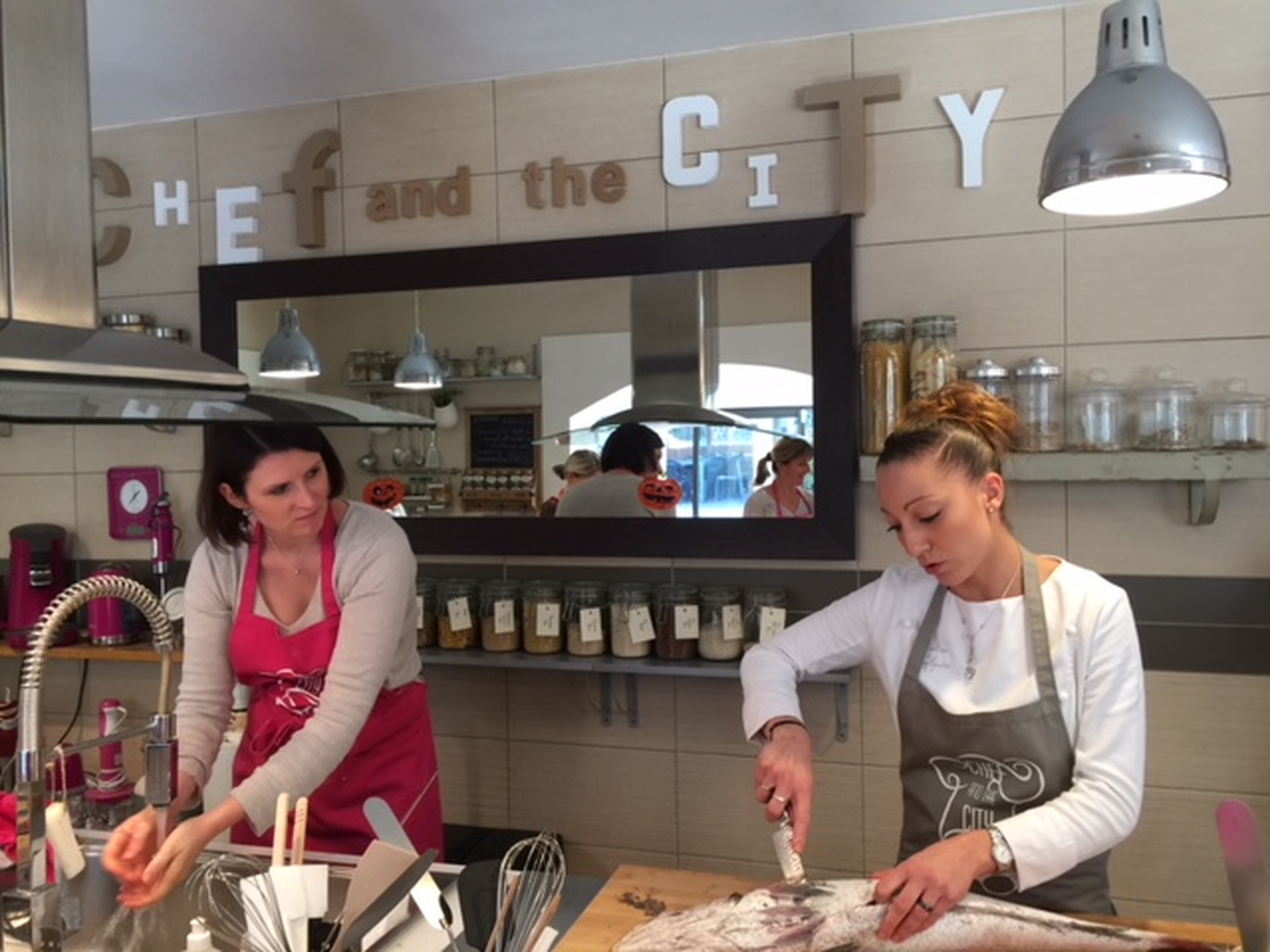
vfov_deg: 48.2
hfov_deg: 61.7
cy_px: 476
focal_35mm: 29
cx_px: 635
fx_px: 1064
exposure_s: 1/17
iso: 50
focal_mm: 4.15
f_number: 2.2
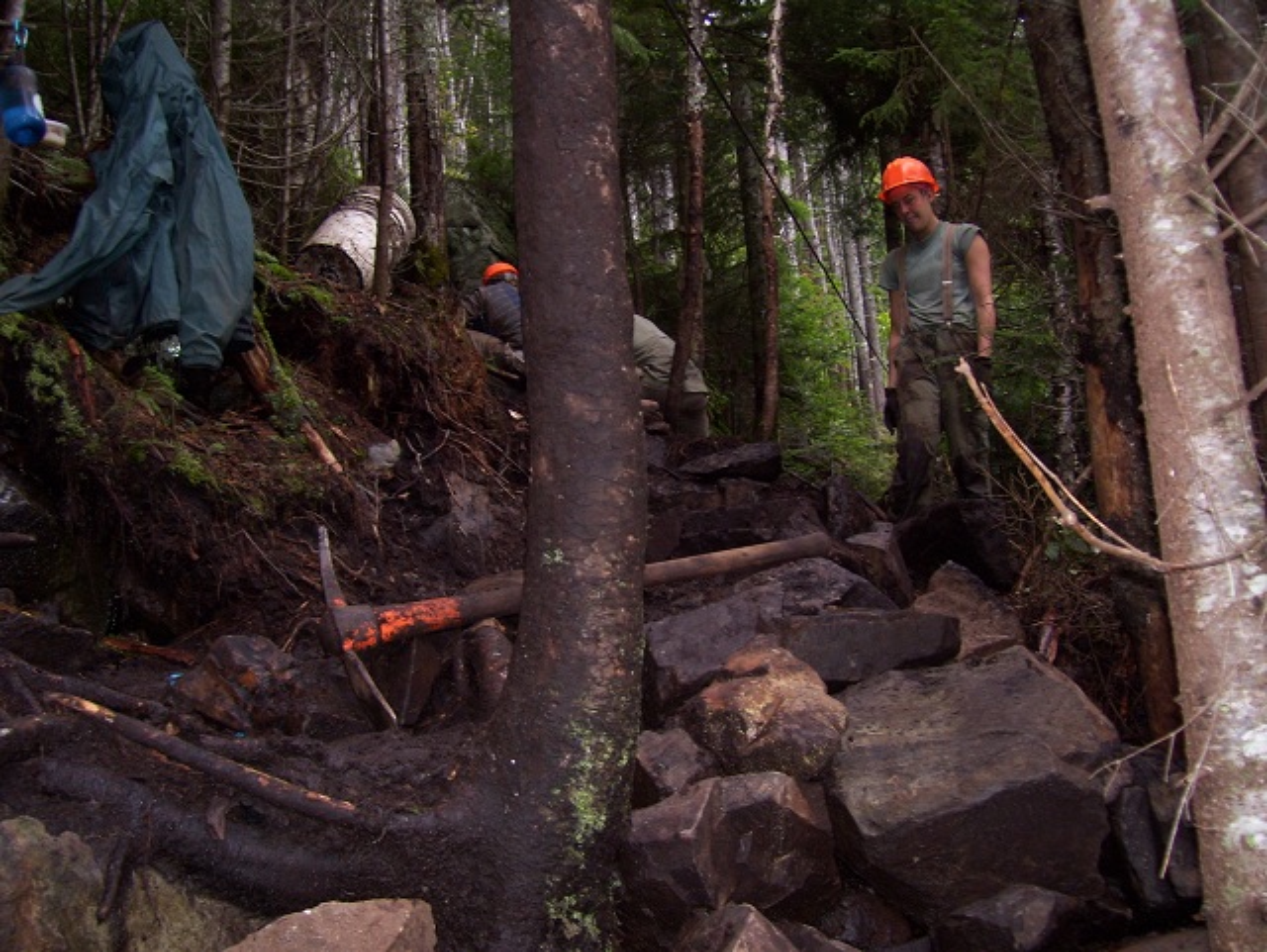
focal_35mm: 36
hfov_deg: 51.3
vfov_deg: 39.7
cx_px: 634
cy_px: 476
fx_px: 1319
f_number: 2.7
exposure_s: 1/60
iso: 80
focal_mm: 6
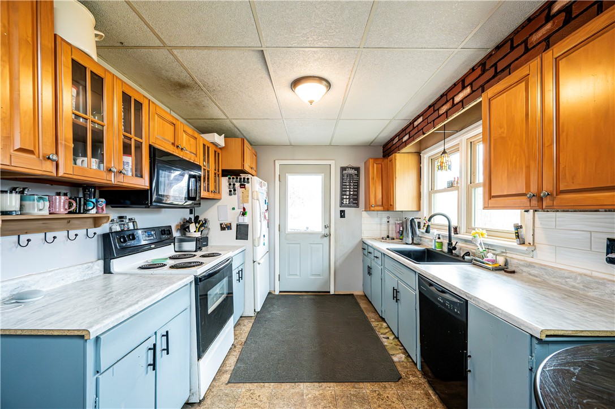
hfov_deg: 104.3
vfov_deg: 81.1
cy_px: 204
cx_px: 308
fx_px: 239
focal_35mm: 14
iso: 6400
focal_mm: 14
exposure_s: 1/200
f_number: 8
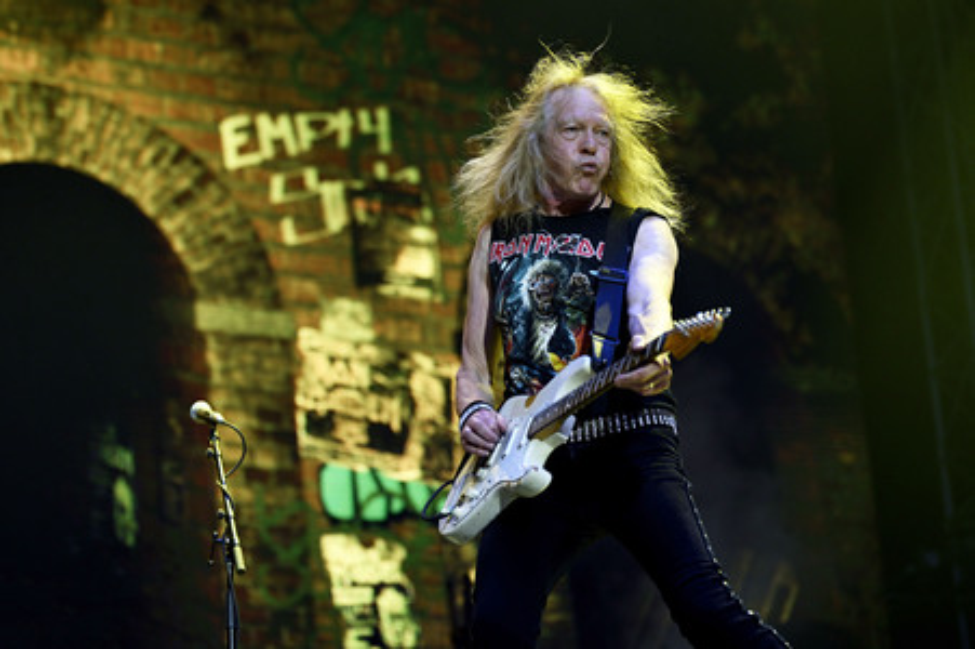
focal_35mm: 85
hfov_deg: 23.9
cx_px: 488
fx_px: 2300
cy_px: 324
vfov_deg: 16.0
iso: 720
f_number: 2.7
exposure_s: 1/400
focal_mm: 85
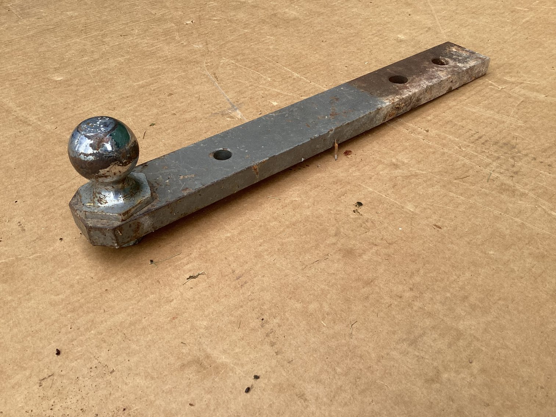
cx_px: 278
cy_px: 208
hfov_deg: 58.3
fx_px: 498
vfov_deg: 45.4
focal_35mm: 31
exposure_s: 1/259
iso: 25
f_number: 2.4
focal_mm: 3.3
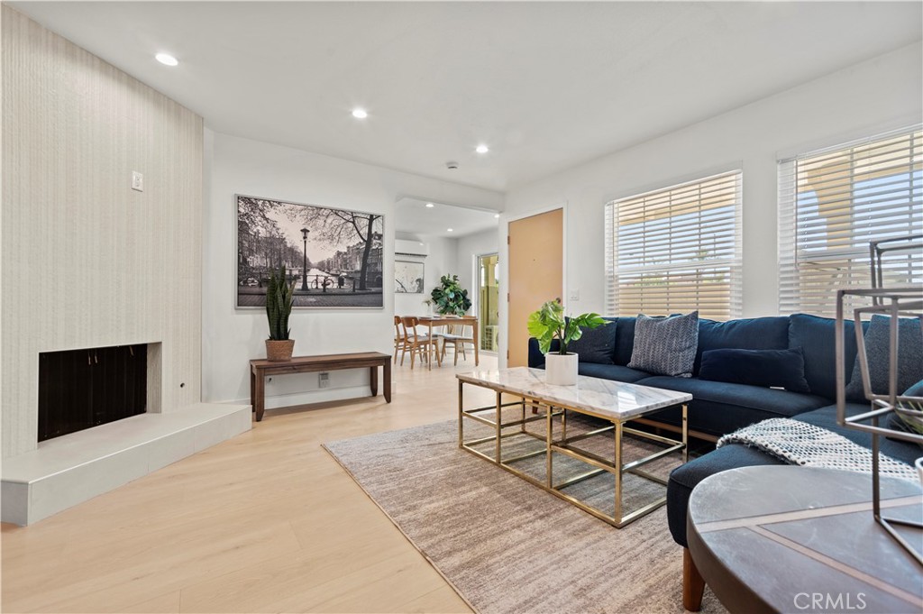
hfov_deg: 100.4
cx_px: 462
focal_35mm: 15
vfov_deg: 77.2
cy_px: 307
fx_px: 384
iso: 640
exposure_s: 1/6
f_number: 9
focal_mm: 15
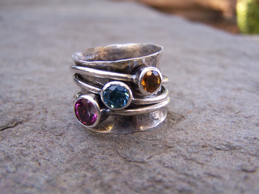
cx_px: 130
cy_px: 97
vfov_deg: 33.6
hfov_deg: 43.9
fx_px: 322
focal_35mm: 43
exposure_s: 1/80
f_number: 2.9
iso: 80
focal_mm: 7.1
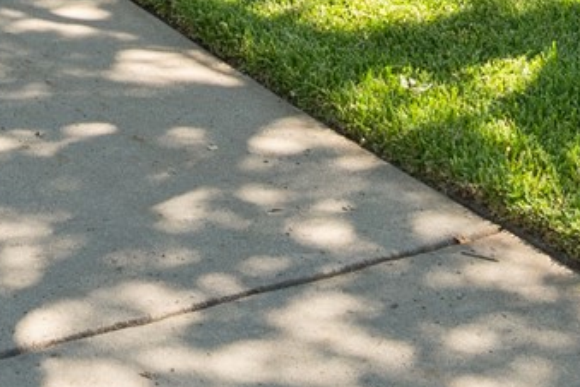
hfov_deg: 18.4
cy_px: -543
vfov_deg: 10.7
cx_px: 53
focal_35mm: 109
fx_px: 1756
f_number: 8
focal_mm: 17
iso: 400
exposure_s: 1/20
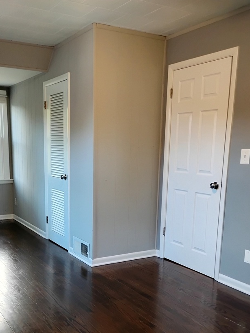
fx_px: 356
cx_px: 98
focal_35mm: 37
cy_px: 219
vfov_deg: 49.3
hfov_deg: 38.5
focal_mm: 4.26
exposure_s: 1/40
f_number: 1.8
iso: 772
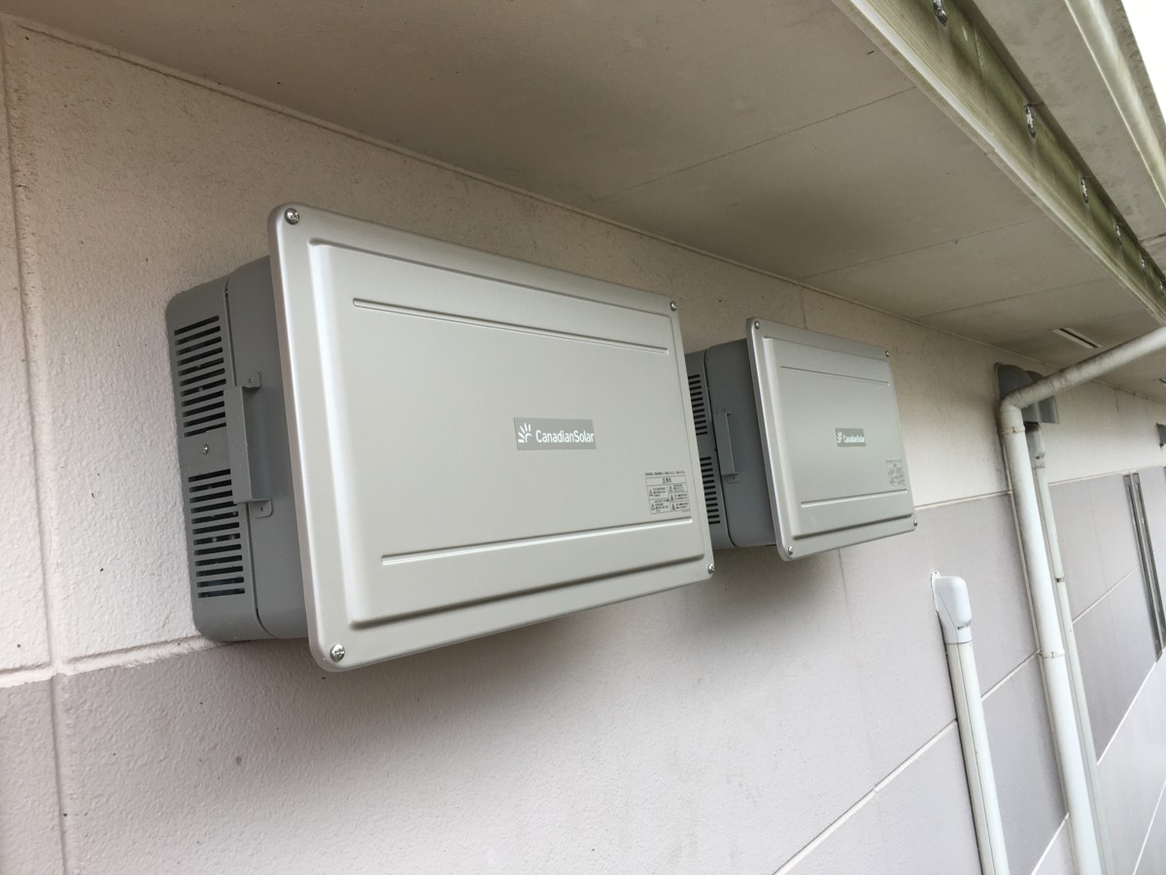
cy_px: 438
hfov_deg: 61.7
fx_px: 977
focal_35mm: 29
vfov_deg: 48.2
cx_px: 583
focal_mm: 4.15
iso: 25
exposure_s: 1/242
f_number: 2.2
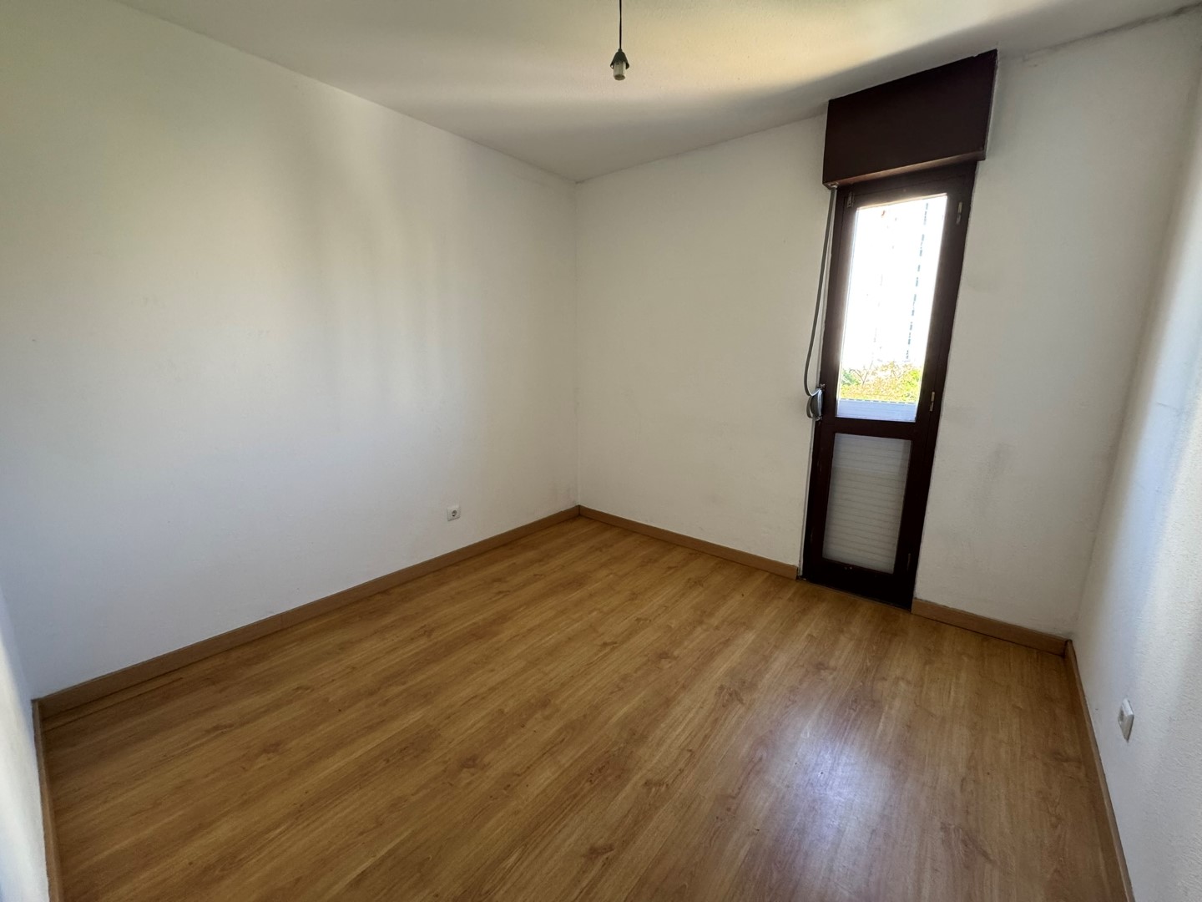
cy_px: 451
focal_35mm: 14
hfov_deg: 102.1
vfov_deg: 85.7
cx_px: 601
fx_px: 486
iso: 200
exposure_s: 1/99
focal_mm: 2.22
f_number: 2.2
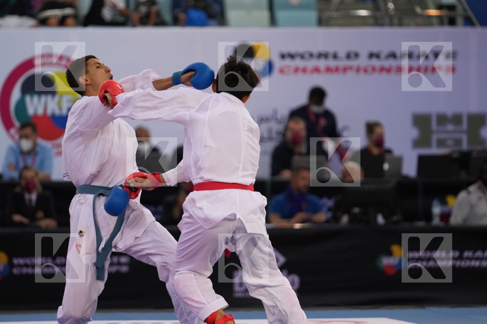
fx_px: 4058
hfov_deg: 6.9
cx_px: 244
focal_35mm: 300
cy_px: 162
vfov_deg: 4.6
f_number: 2.8
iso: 1600
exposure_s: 1/1000
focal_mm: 200
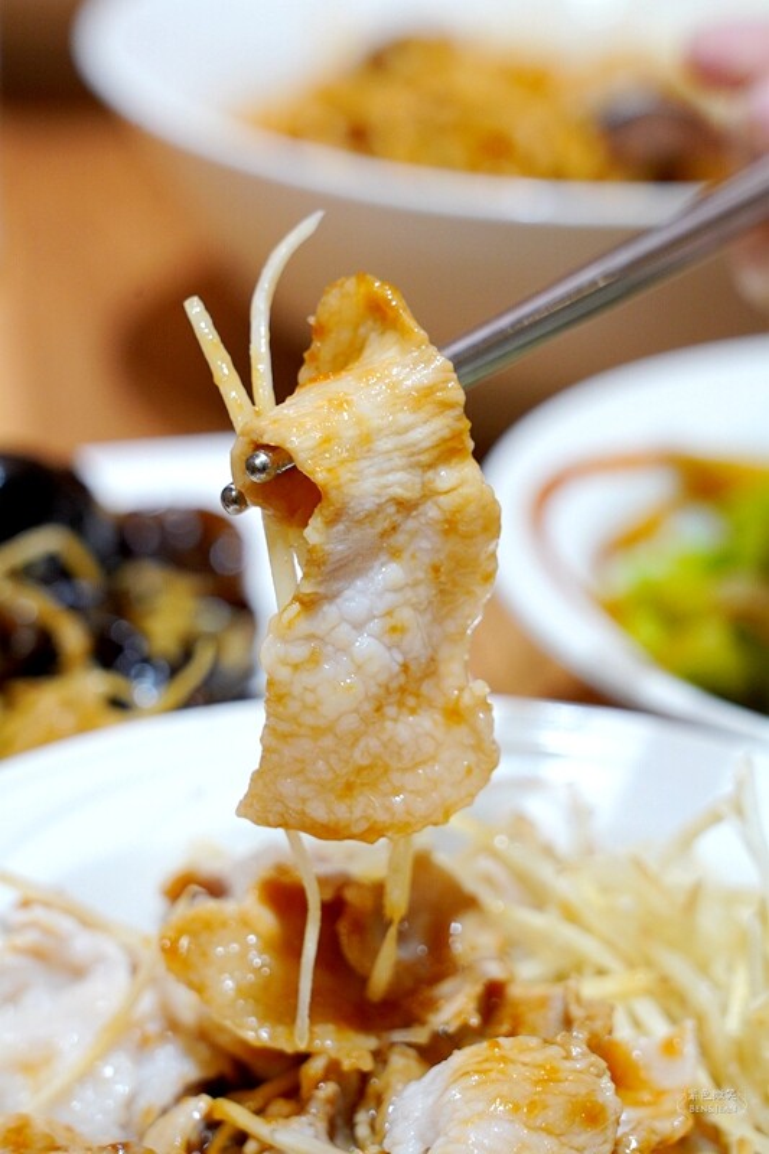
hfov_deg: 13.0
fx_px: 3366
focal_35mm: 105
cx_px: 384
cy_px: 577
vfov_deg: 19.5
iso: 2500
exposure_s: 1/125
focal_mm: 105
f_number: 8
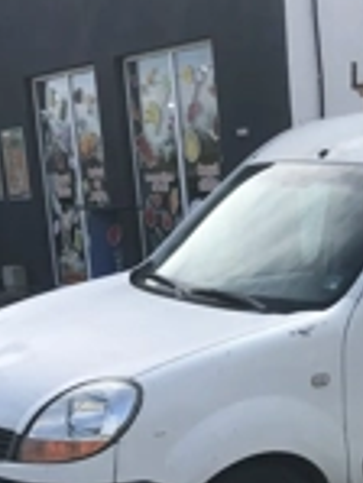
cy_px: 441
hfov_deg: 18.8
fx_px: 1047
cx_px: 405
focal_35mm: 75
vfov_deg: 25.1
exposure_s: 1/1453
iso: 20
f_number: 1.8
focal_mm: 4
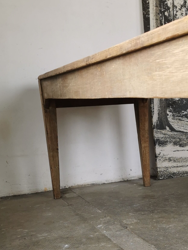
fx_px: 427
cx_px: 165
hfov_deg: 24.2
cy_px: 216
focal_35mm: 59
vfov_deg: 31.5
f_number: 1.6
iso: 50
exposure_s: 1/120
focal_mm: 5.56
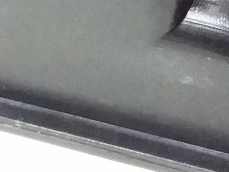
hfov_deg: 12.7
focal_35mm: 155
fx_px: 1025
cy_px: -120
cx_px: 53
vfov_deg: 9.2
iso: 1000
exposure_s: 1/15
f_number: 2.4
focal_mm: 3.4
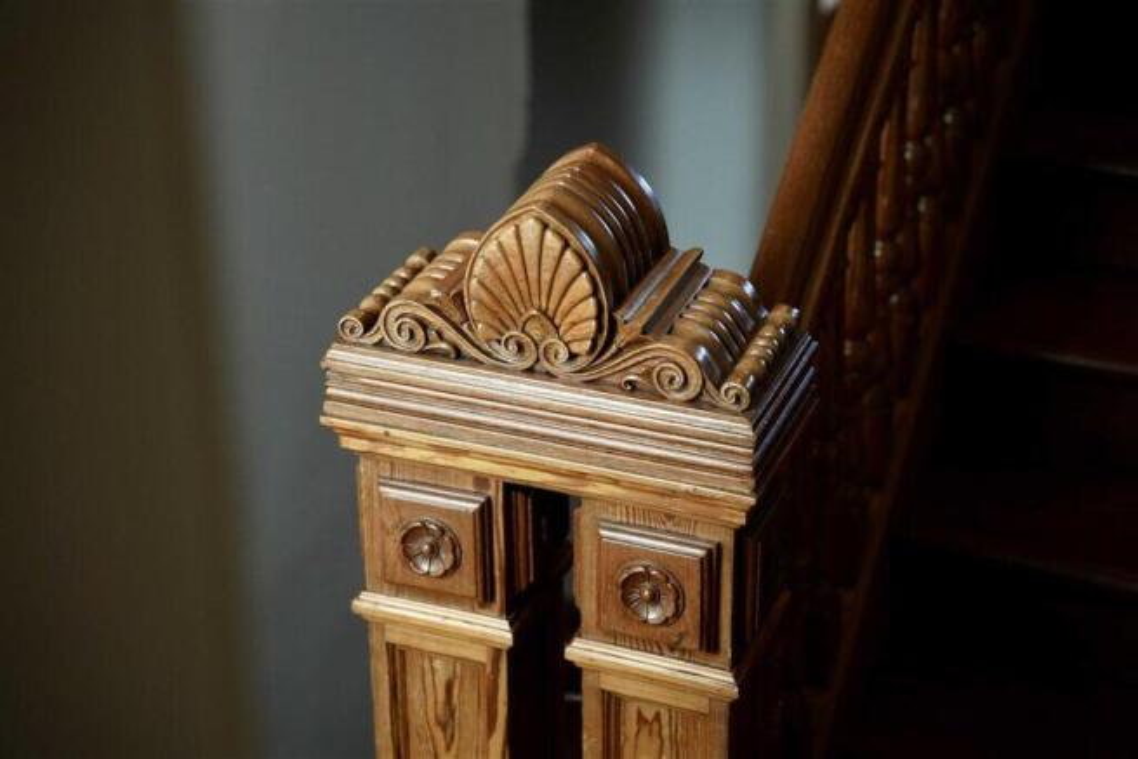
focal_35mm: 70
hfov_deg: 28.8
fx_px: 2213
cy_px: 380
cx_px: 569
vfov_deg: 19.5
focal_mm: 70
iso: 1600
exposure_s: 1/160
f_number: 2.8
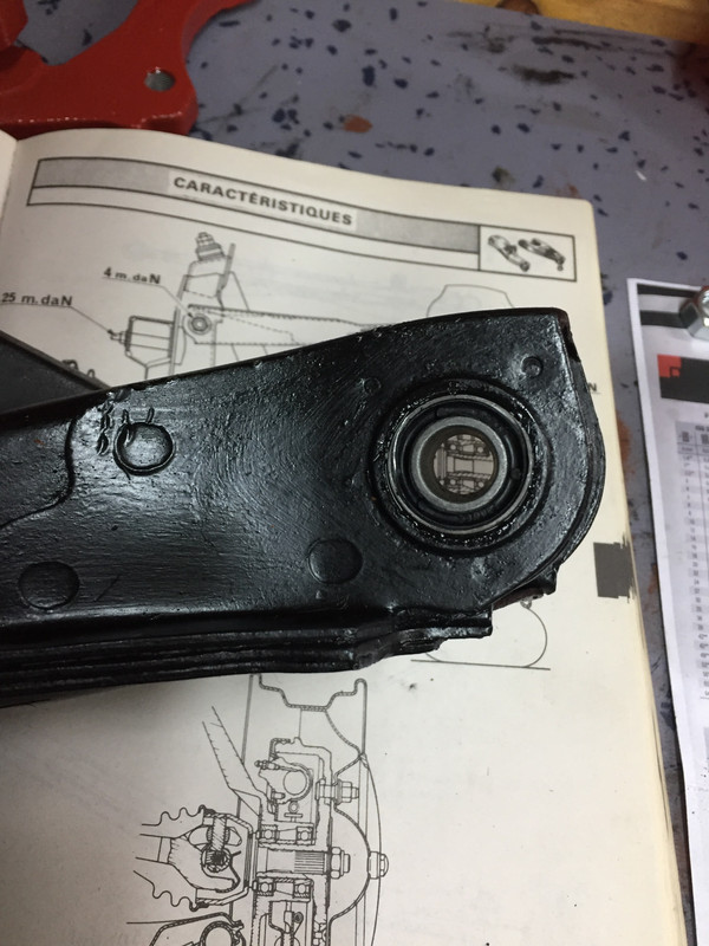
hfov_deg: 48.2
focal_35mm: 29
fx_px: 792
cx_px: 354
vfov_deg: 61.7
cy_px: 473
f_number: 2.2
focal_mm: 4.15
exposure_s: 1/33
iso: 160
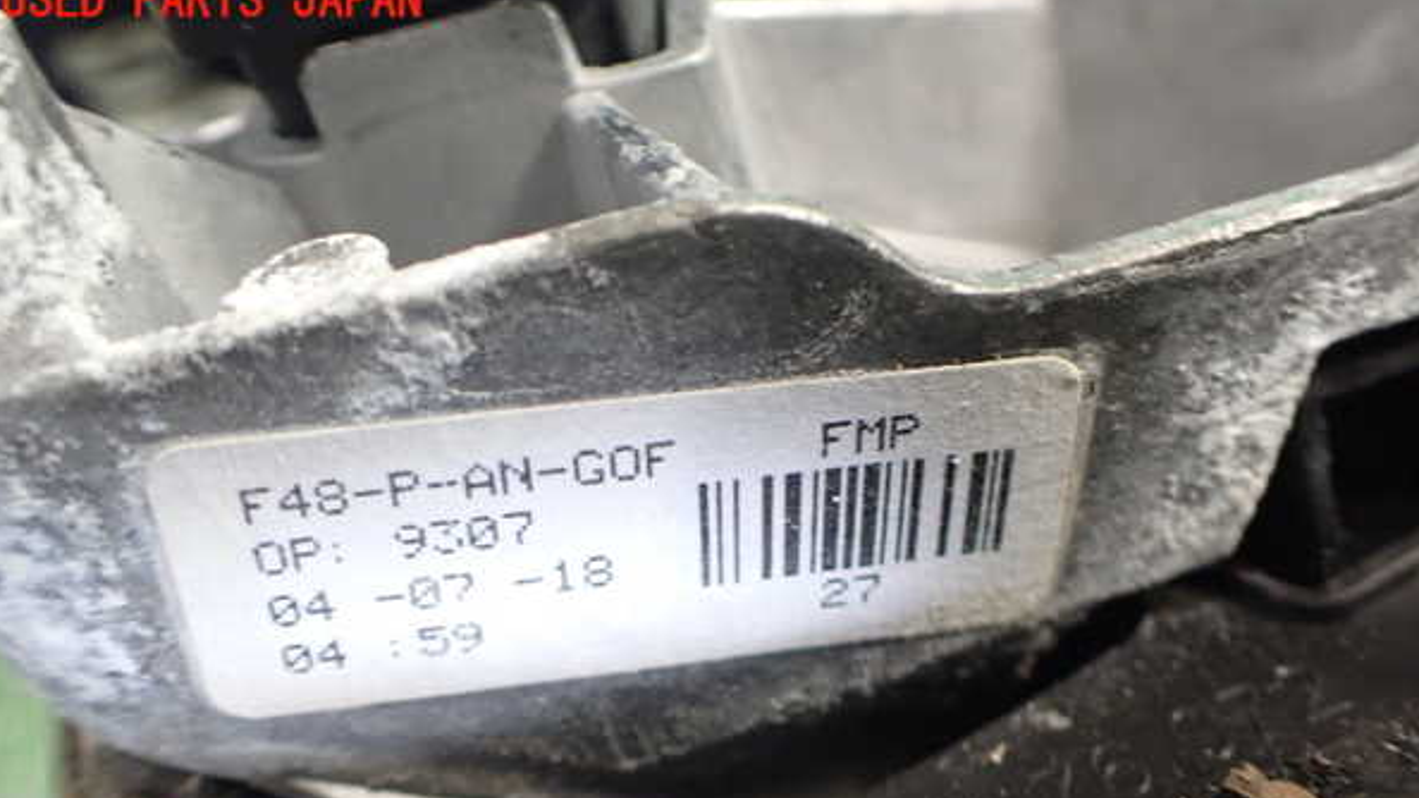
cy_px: 509
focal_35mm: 33
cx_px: 705
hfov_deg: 59.5
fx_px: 1242
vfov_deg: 35.4
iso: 800
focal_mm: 5.4
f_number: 2.3
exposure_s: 1/50
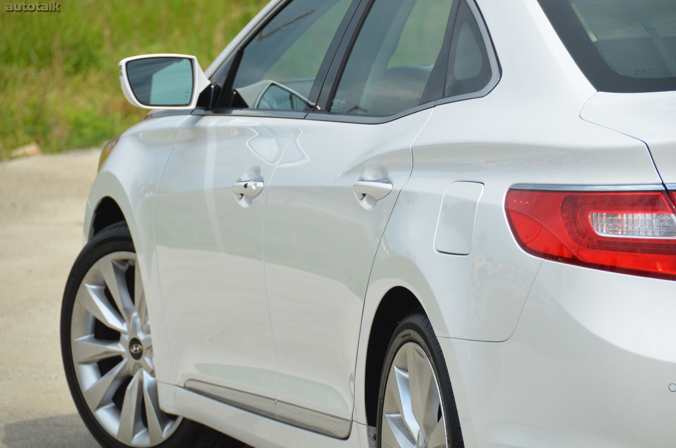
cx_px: 338
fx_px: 5622
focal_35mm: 300
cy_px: 224
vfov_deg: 4.6
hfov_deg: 6.9
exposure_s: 1/1600
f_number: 6.3
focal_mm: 200
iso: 400
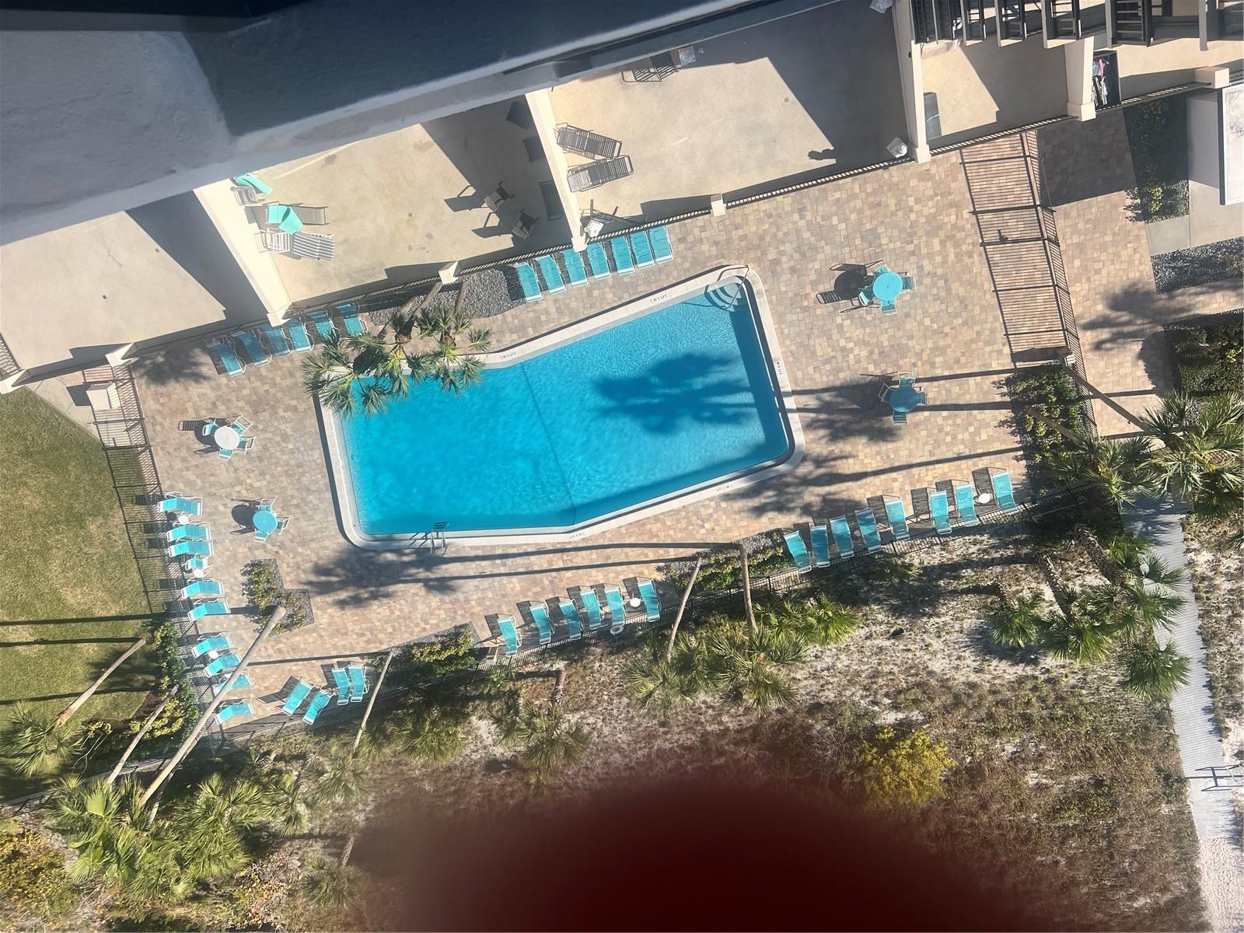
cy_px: 466
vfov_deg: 53.1
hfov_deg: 67.3
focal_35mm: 26
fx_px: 934
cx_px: 622
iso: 50
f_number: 1.5
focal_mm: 5.7
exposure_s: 1/4630
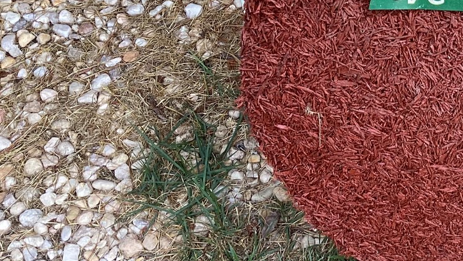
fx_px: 847
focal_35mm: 69
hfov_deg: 28.5
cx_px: 470
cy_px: 31
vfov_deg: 17.3
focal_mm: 3.3
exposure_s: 1/120
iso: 40
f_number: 2.4
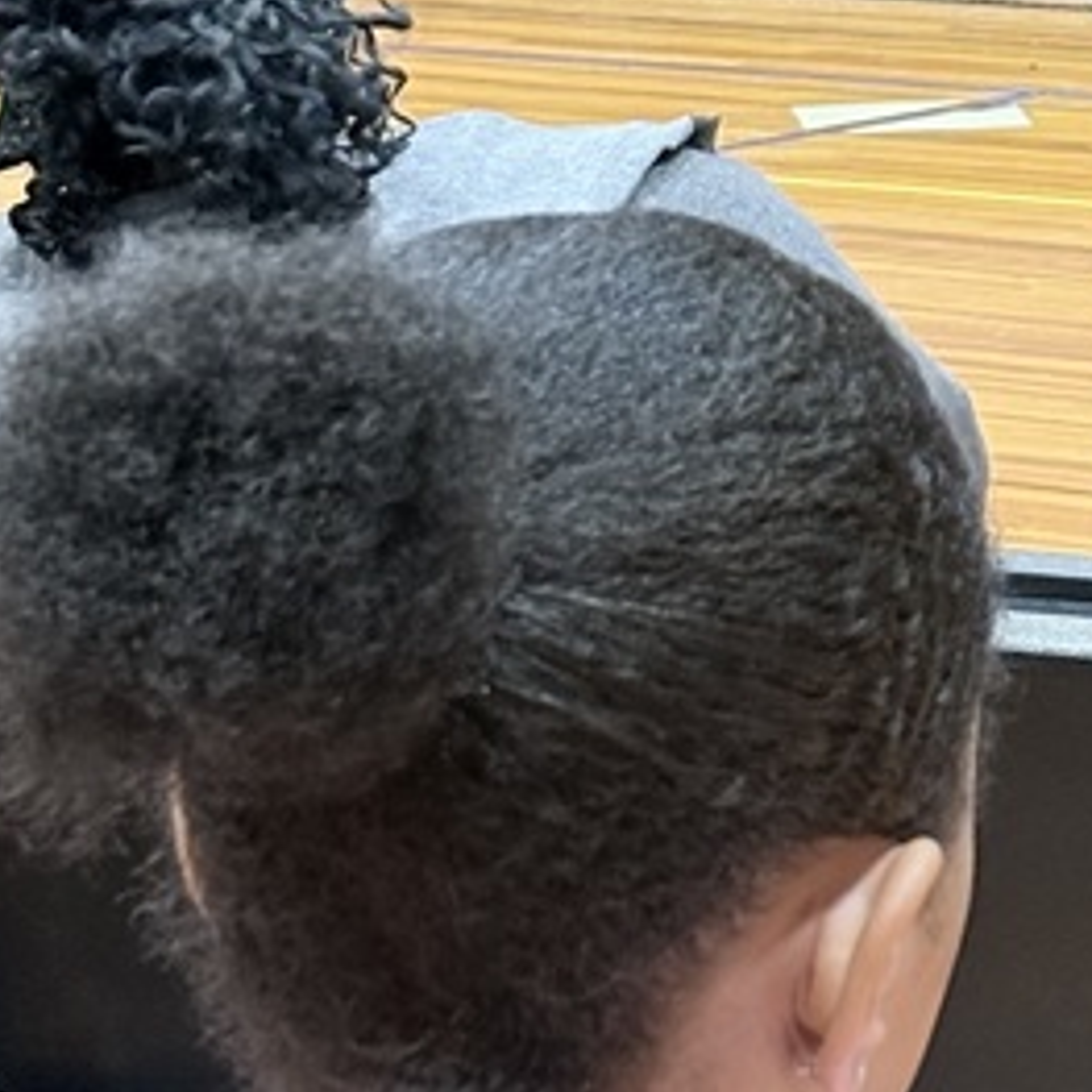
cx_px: 1549
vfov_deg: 9.6
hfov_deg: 9.5
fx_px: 6389
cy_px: -228
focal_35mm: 179
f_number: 1.6
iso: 250
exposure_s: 1/40
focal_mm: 5.96
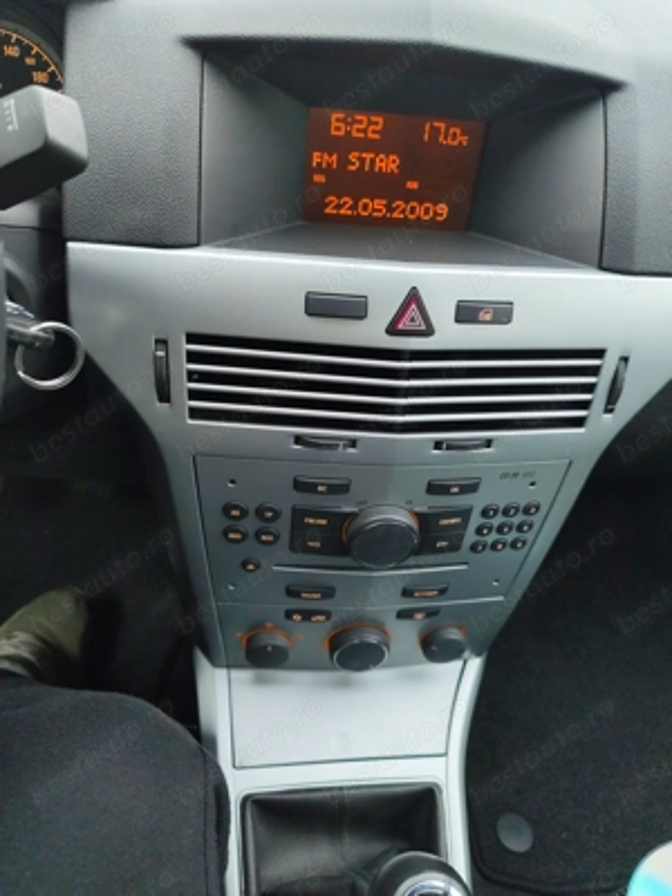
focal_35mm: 23
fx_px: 595
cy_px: 448
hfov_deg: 58.9
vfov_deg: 73.9
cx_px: 336
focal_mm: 6.19
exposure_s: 1/100
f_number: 1.65
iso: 585
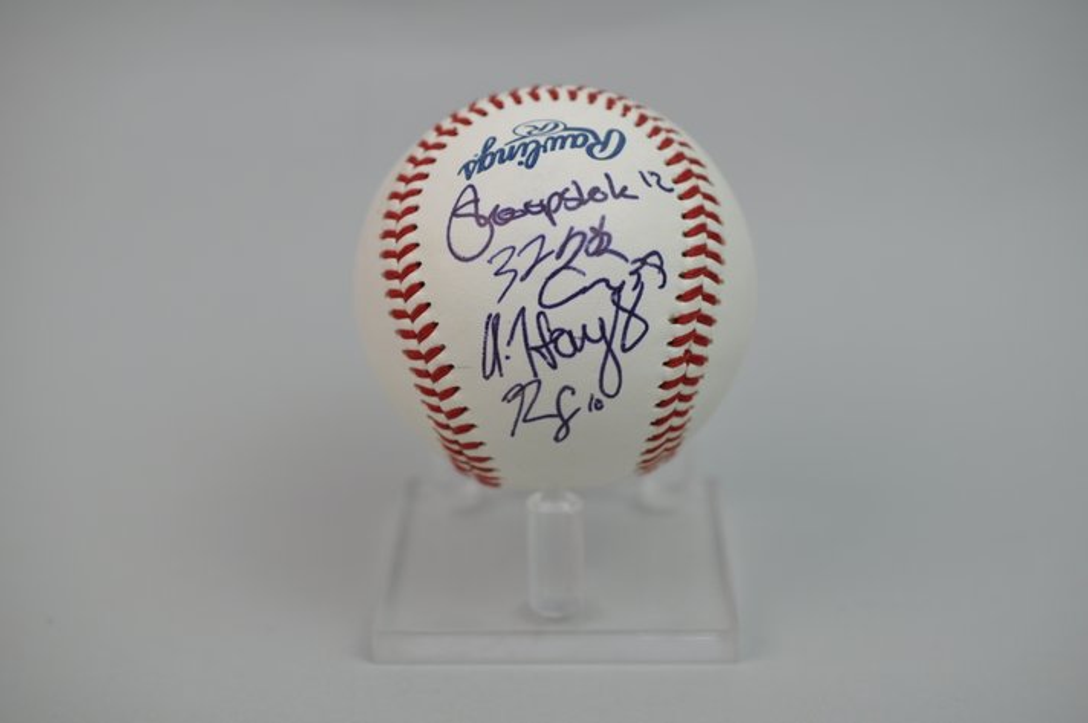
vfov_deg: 22.6
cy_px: 362
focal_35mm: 60
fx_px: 1811
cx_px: 544
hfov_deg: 33.4
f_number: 4.5
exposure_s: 1/80
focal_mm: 40
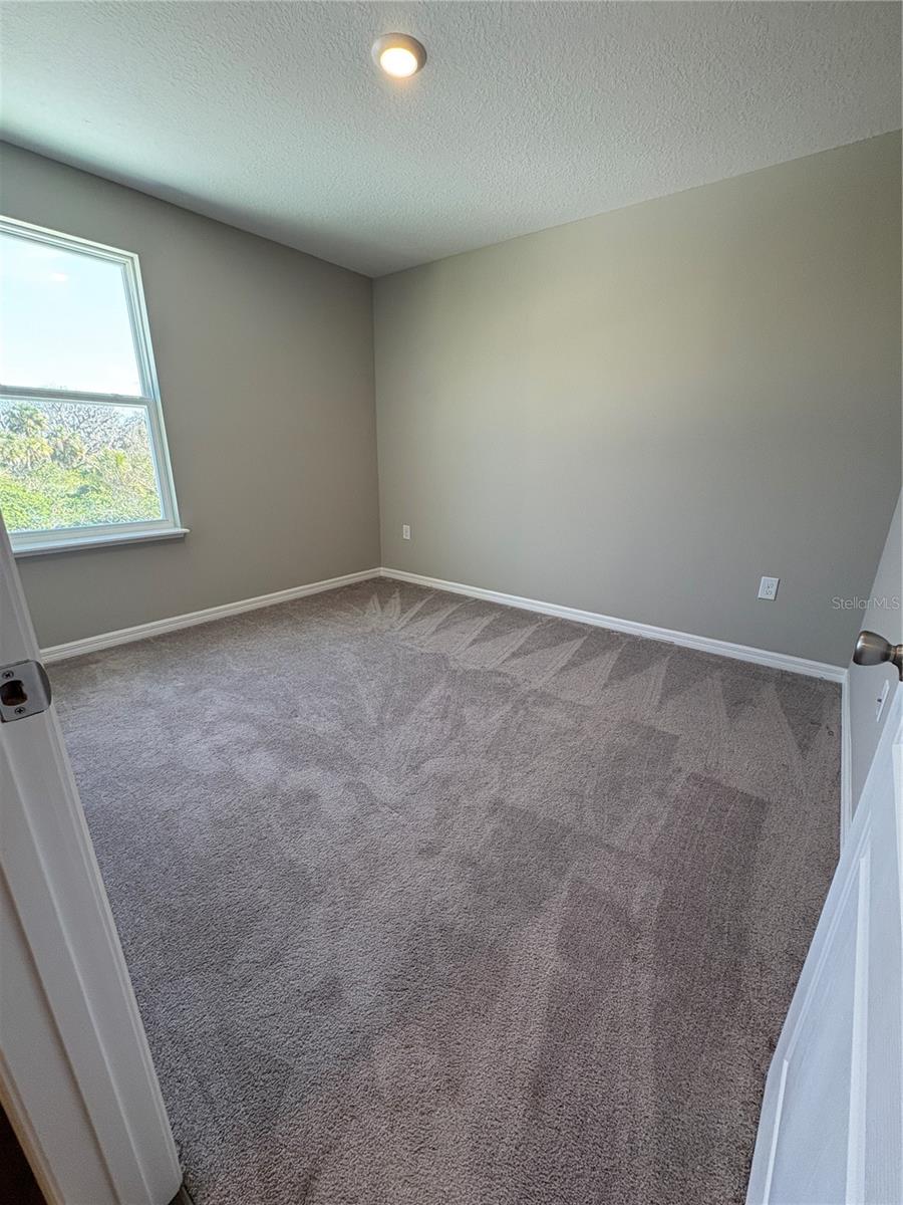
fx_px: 487
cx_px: 452
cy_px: 602
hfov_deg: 85.7
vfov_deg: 102.1
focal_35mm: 14
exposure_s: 1/120
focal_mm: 2.22
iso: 200
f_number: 2.2
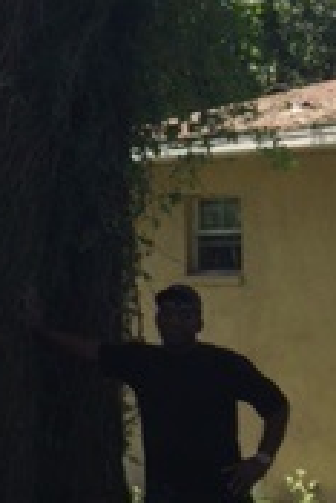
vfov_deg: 18.3
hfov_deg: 12.0
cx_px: -152
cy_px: 69
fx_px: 1537
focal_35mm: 110
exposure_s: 1/1014
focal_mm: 4.15
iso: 32
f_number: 2.2
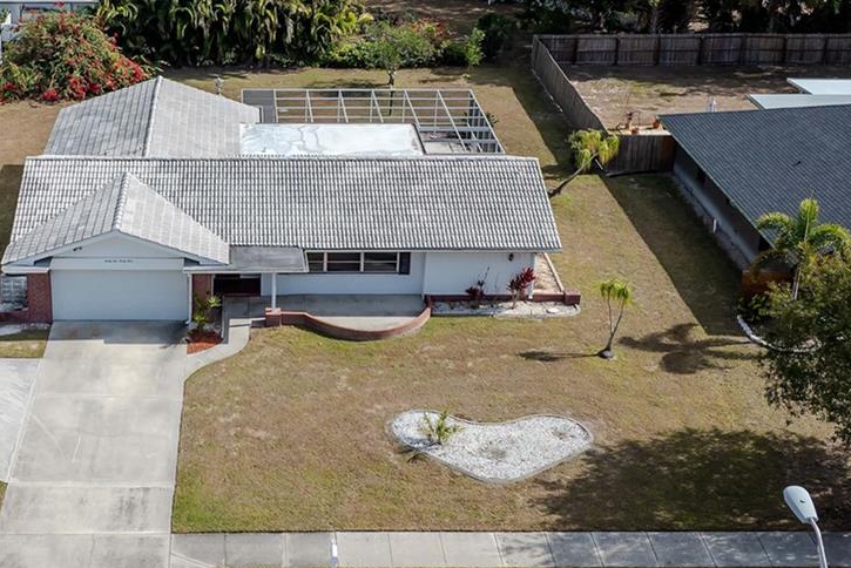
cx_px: 224
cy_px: 233
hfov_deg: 35.5
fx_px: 1301
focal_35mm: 55
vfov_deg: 24.6
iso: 110
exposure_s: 1/2000
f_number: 2.8
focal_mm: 12.29
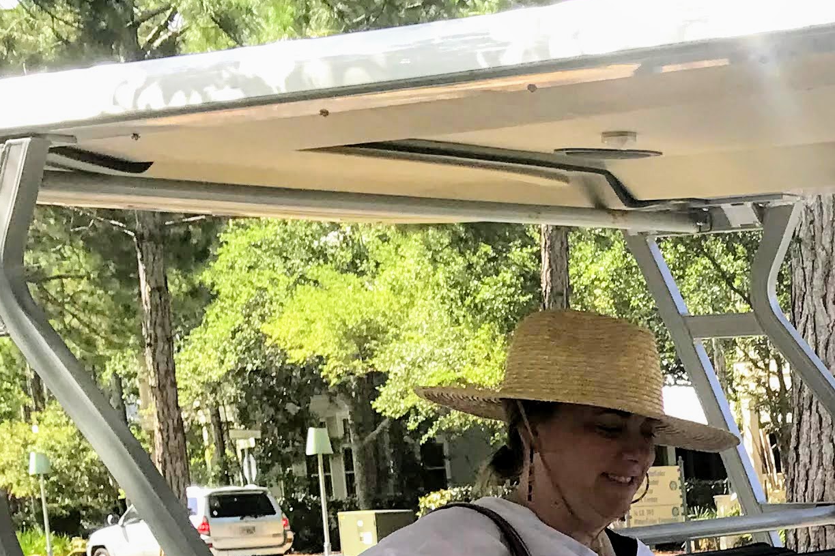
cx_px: 1327
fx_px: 2226
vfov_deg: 13.6
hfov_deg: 18.3
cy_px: 776
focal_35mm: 96
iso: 20
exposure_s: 1/437
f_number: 1.8
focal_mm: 3.99
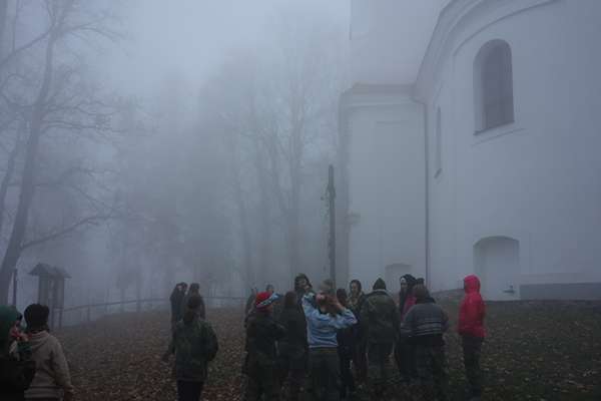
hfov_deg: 49.6
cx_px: 300
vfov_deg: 34.2
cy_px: 200
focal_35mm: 39
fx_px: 651
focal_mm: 14.4
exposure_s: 1/250
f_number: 2.8
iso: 800
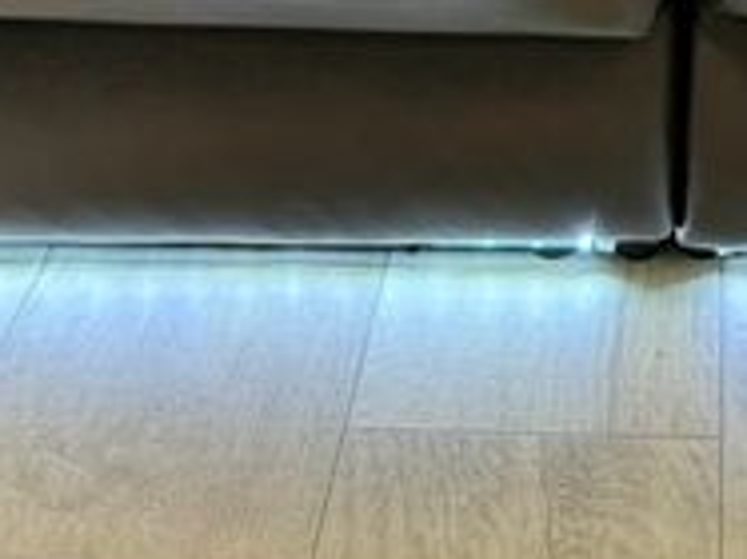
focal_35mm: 82
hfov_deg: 23.0
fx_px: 1768
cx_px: 719
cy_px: -260
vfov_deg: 16.5
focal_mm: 6.76
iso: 320
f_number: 1.78
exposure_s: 1/60
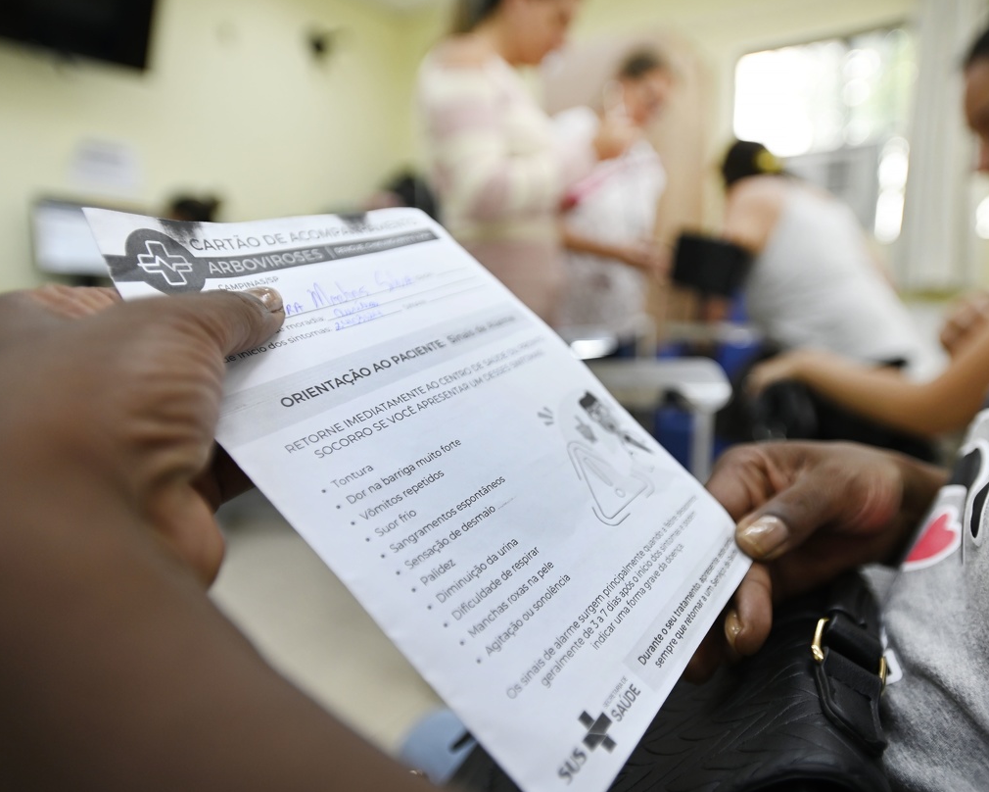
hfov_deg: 67.7
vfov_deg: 56.8
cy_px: 394
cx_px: 575
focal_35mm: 25
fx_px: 732
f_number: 2.8
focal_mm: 22
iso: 800
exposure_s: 1/200
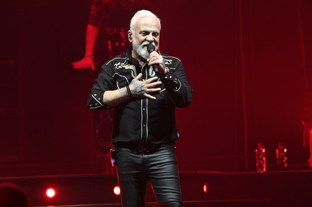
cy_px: 104
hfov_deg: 4.1
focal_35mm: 500
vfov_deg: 2.7
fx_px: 4330
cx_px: 156
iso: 4000
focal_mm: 500
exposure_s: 1/320
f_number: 6.3
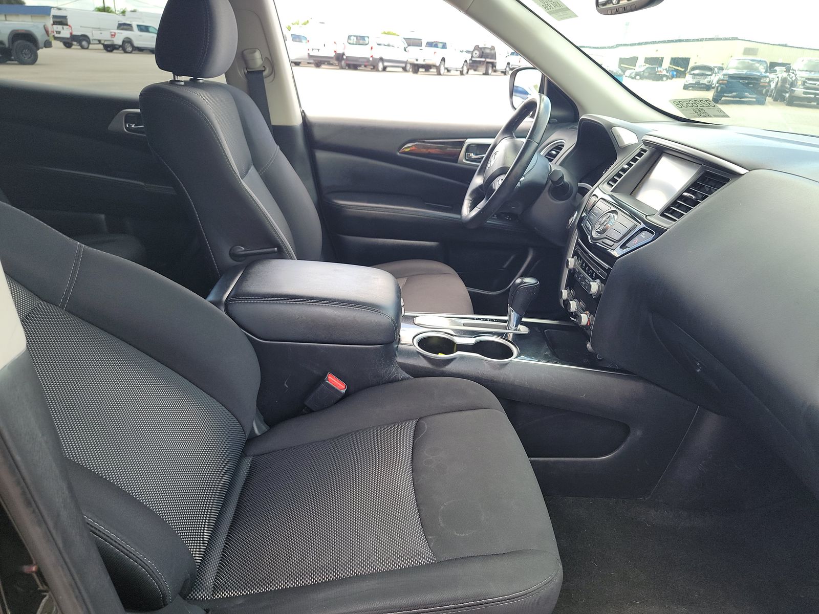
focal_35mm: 24
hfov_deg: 71.6
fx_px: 568
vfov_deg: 56.8
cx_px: 410
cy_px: 307
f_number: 1.8
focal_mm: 6.7
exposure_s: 1/119
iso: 94
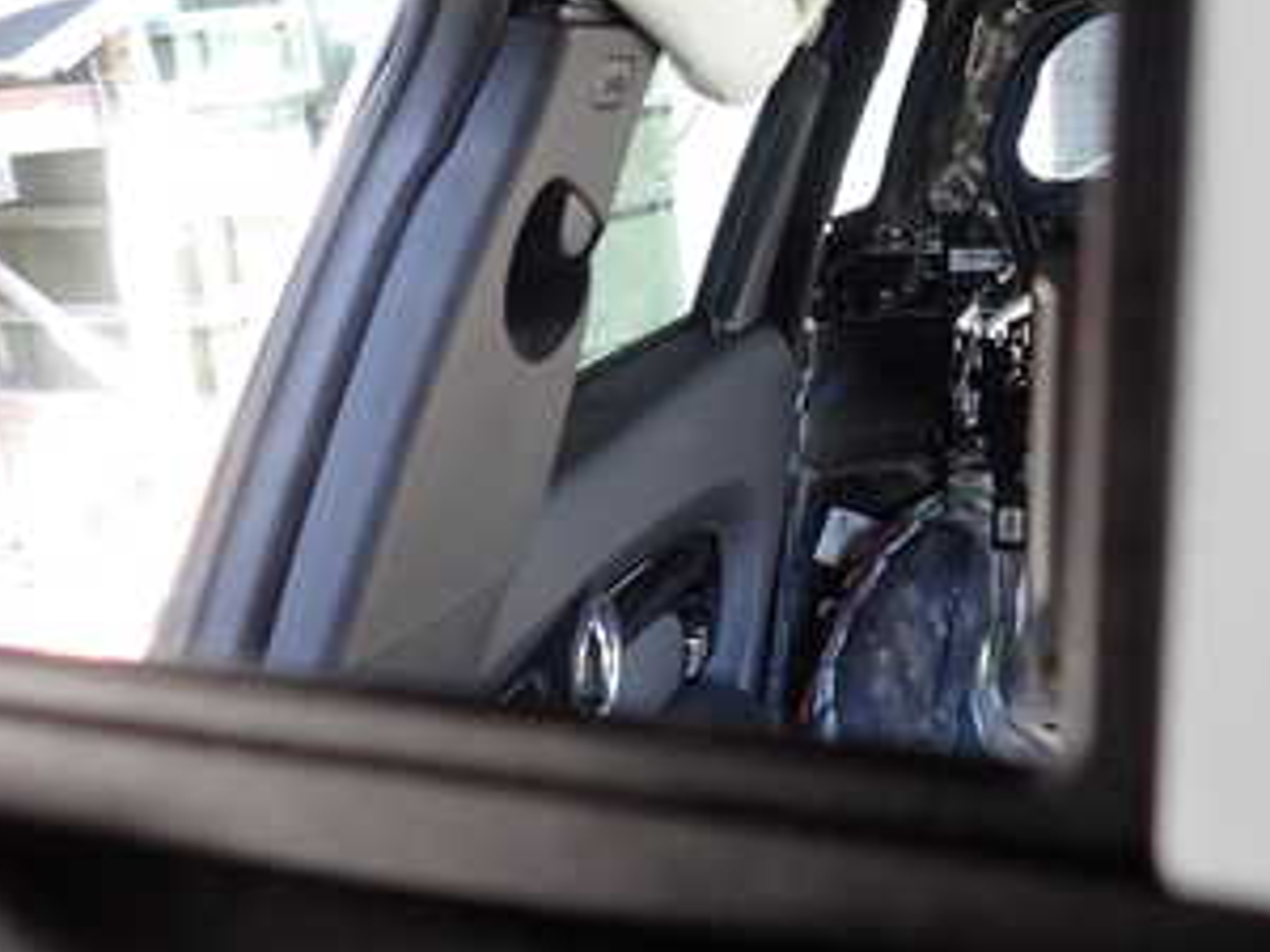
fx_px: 1834
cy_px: 288
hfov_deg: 38.0
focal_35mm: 50
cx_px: 762
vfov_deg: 28.8
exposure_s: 1/60
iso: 200
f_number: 2
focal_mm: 4.5
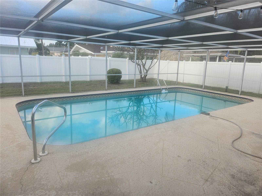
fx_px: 182
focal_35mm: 24
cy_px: 98
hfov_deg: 71.6
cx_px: 131
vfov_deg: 56.8
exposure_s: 1/260
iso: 50
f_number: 1.8
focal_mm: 5
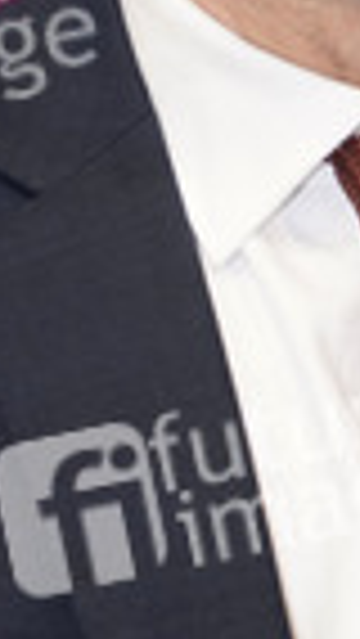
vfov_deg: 8.7
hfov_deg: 5.0
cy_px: -184
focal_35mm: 245
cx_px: 356
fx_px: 4153
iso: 2000
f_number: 5.6
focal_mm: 83
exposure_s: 1/125
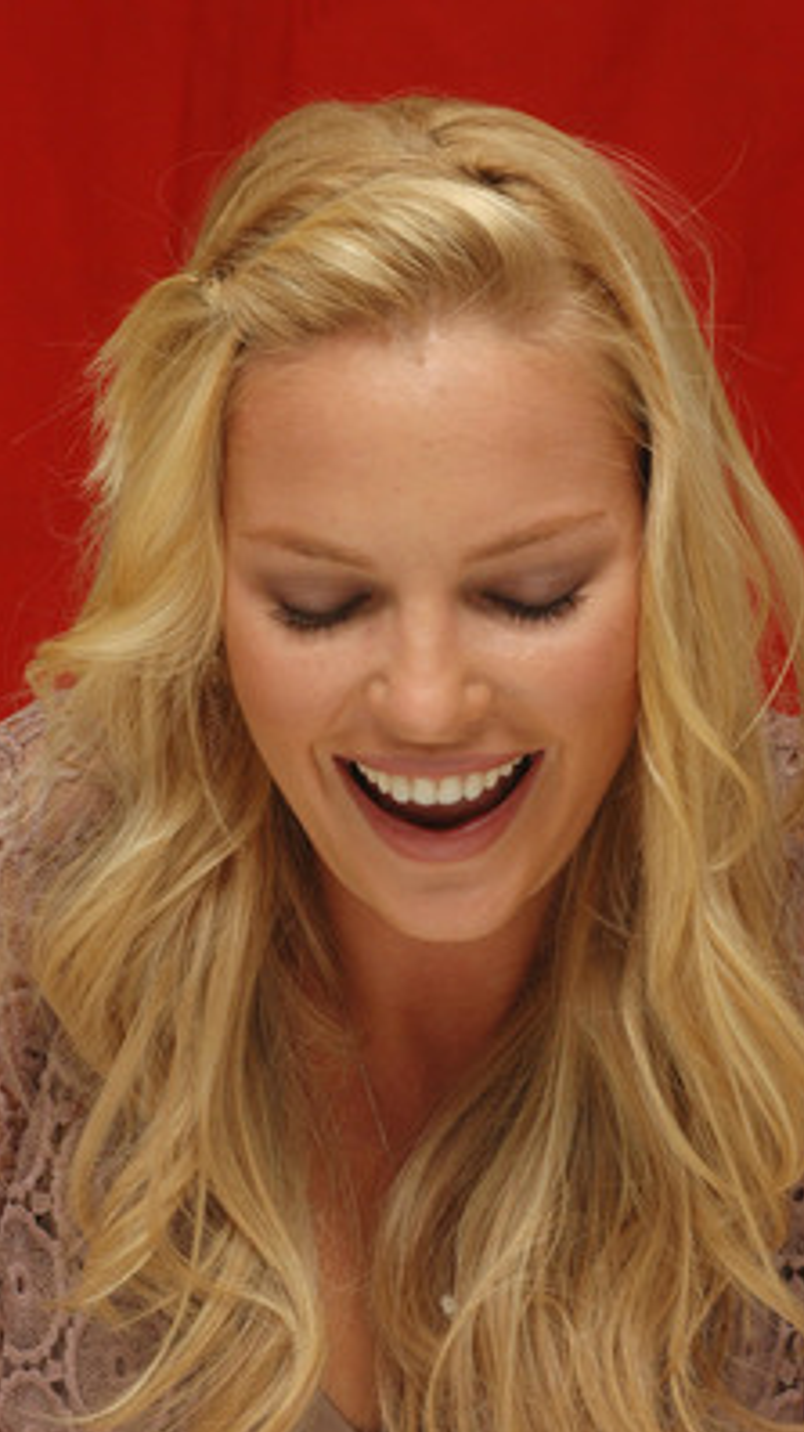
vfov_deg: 15.8
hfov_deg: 8.9
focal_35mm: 136
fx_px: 5160
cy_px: 718
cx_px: 476
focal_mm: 86
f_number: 11
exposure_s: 1/320
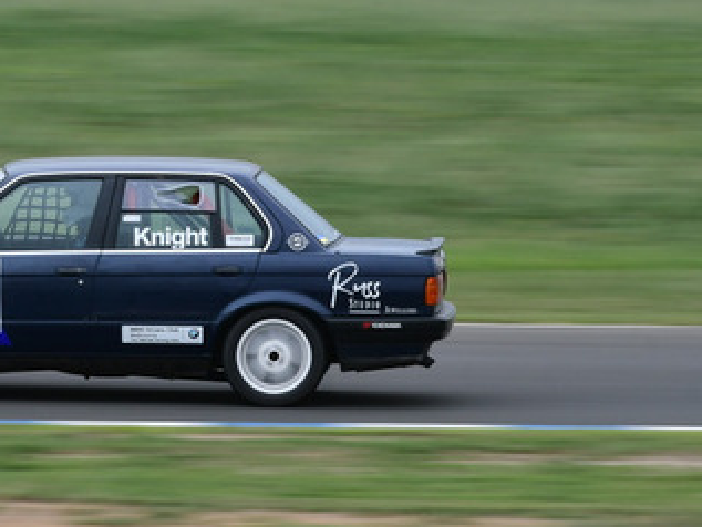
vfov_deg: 1.6
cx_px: -2
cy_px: -18
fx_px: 19212
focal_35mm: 947
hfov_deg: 2.1
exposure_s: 1/100
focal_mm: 260
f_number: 13
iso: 200
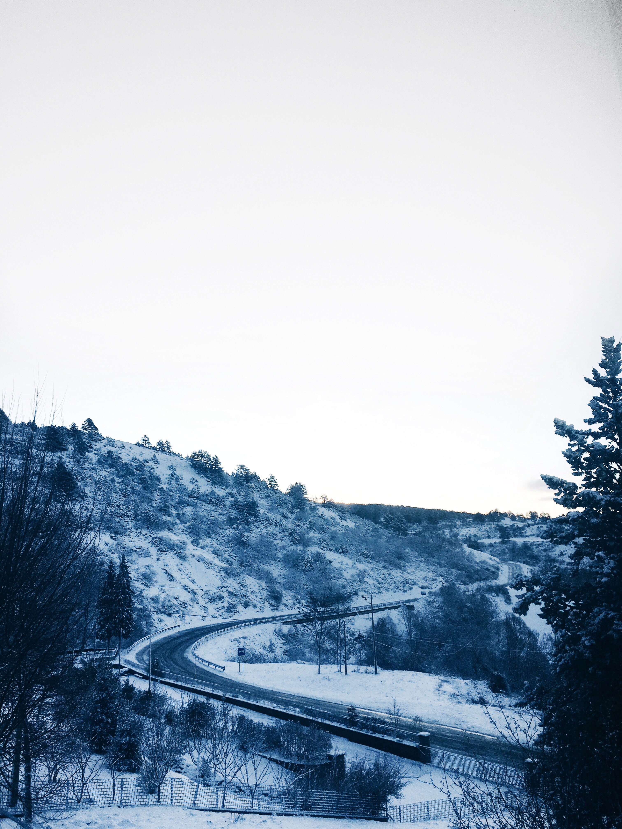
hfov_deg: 48.2
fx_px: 695
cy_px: 414
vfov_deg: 61.7
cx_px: 311
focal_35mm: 29
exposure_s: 1/938
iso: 25
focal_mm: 4.15
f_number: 2.2
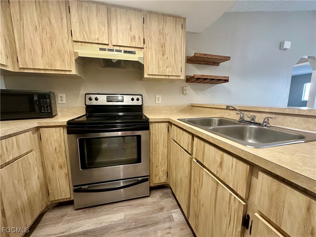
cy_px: 118
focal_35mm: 14
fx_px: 128
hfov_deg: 102.1
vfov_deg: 85.7
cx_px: 158
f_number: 2.2
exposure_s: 1/60
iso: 400
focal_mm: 2.22
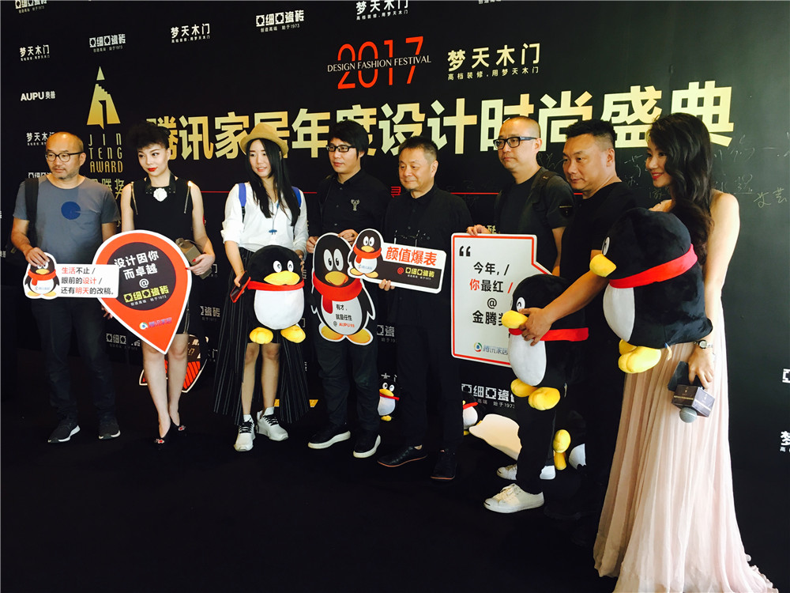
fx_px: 662
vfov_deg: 48.2
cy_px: 296
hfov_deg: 61.7
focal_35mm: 29
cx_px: 395
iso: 100
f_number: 2.2
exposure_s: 1/33
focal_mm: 4.15
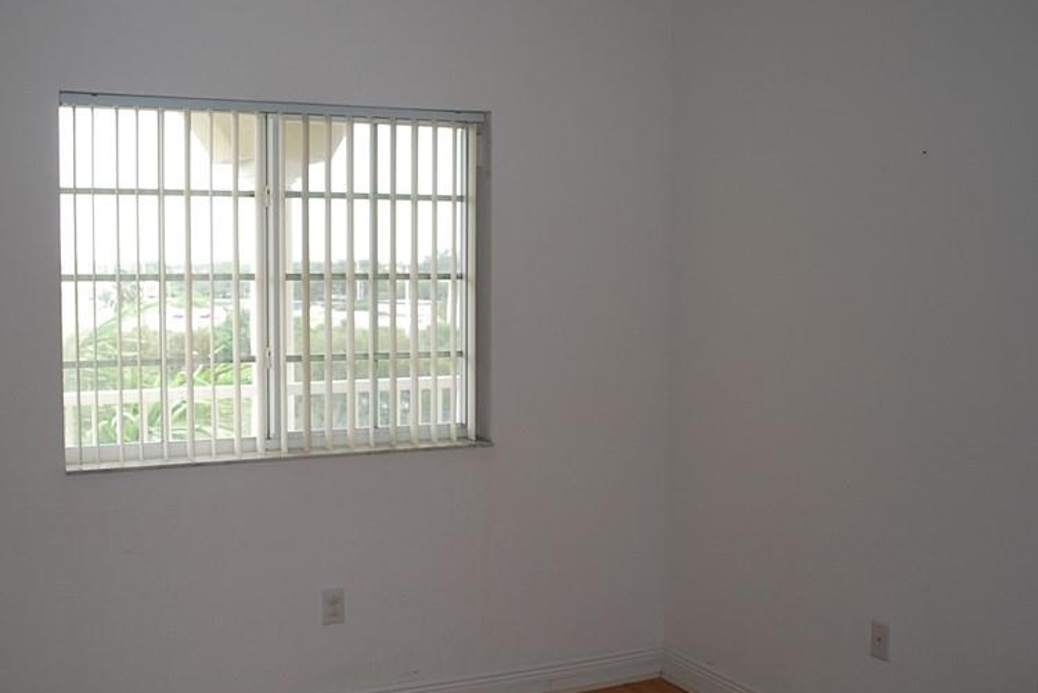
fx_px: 1125
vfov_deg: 34.3
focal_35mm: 39
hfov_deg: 49.1
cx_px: 395
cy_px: 351
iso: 180
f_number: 3.5
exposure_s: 1/125
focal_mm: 18
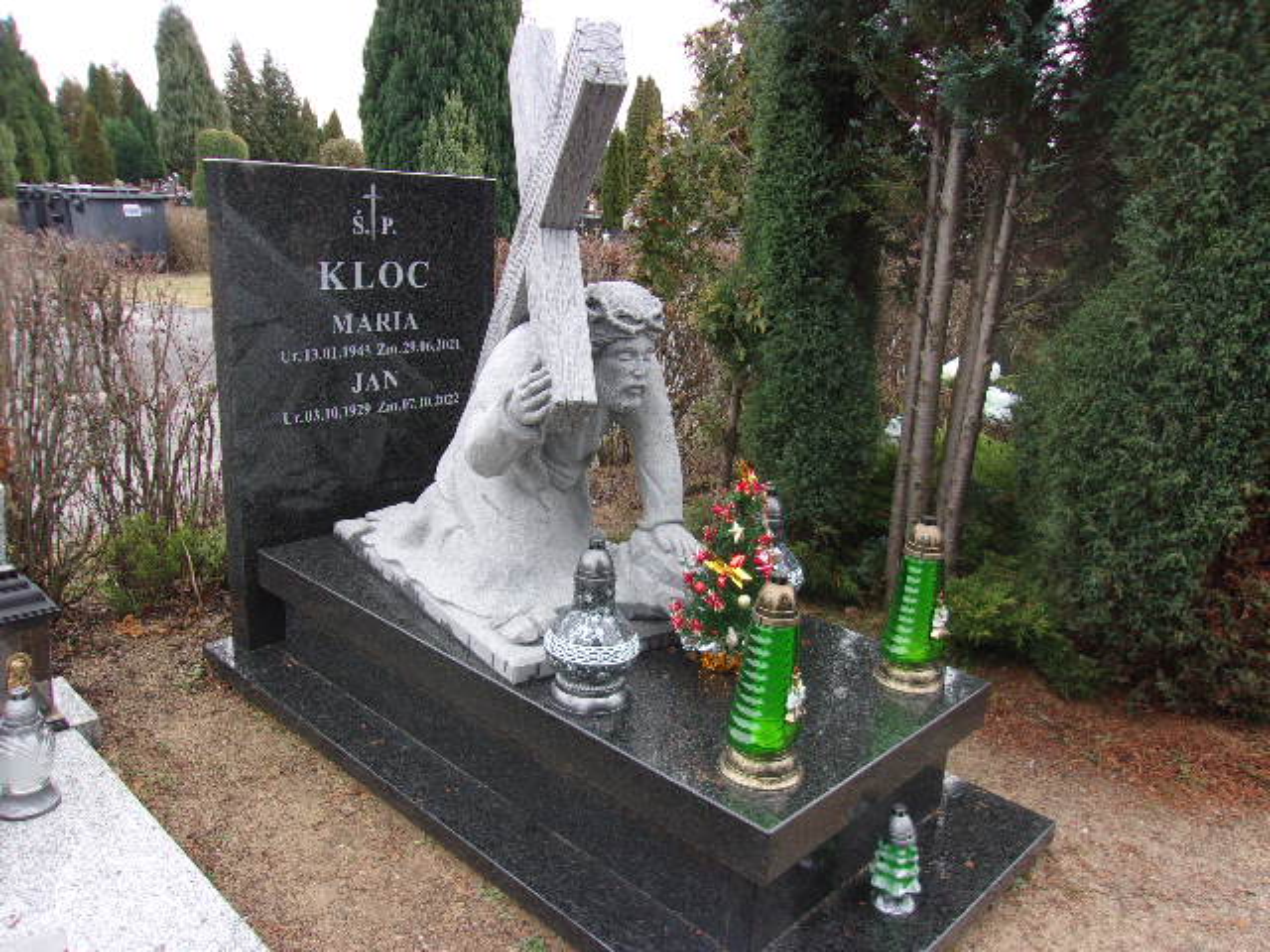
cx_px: 635
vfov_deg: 51.4
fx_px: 991
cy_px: 476
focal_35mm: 27
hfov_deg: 65.3
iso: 80
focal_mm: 4.9
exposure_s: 1/60
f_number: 3
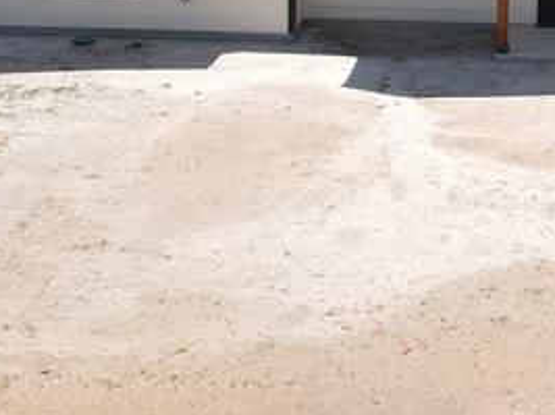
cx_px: 607
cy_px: -110
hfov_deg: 20.4
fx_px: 1474
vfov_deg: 15.4
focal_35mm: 92
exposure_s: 1/640
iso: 100
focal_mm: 4.5
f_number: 2.8
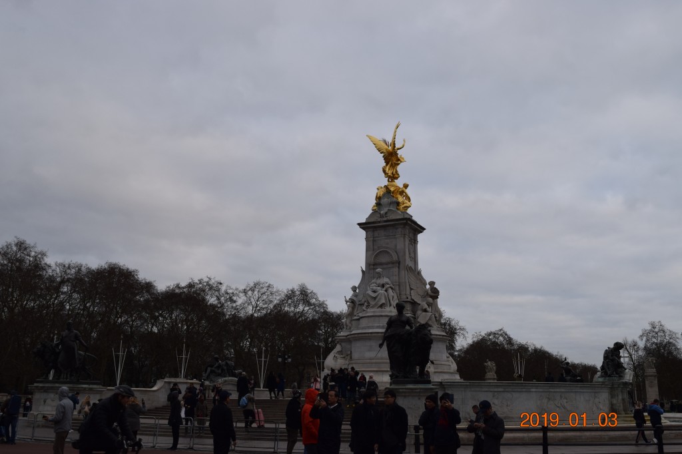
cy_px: 227
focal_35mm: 36
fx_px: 682
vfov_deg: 36.8
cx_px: 341
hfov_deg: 53.1
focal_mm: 24
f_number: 8
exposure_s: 1/250
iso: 320
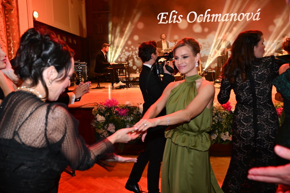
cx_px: 138
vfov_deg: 38.3
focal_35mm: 35
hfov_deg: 55.0
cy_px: 102
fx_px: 278
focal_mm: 32.5
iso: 2500
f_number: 5
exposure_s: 1/125
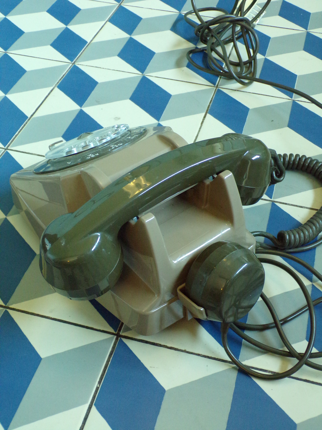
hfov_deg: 34.3
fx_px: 521
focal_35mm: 42
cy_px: 215
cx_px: 161
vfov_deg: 44.8
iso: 552
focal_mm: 7.6
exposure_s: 1/20
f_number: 3.4
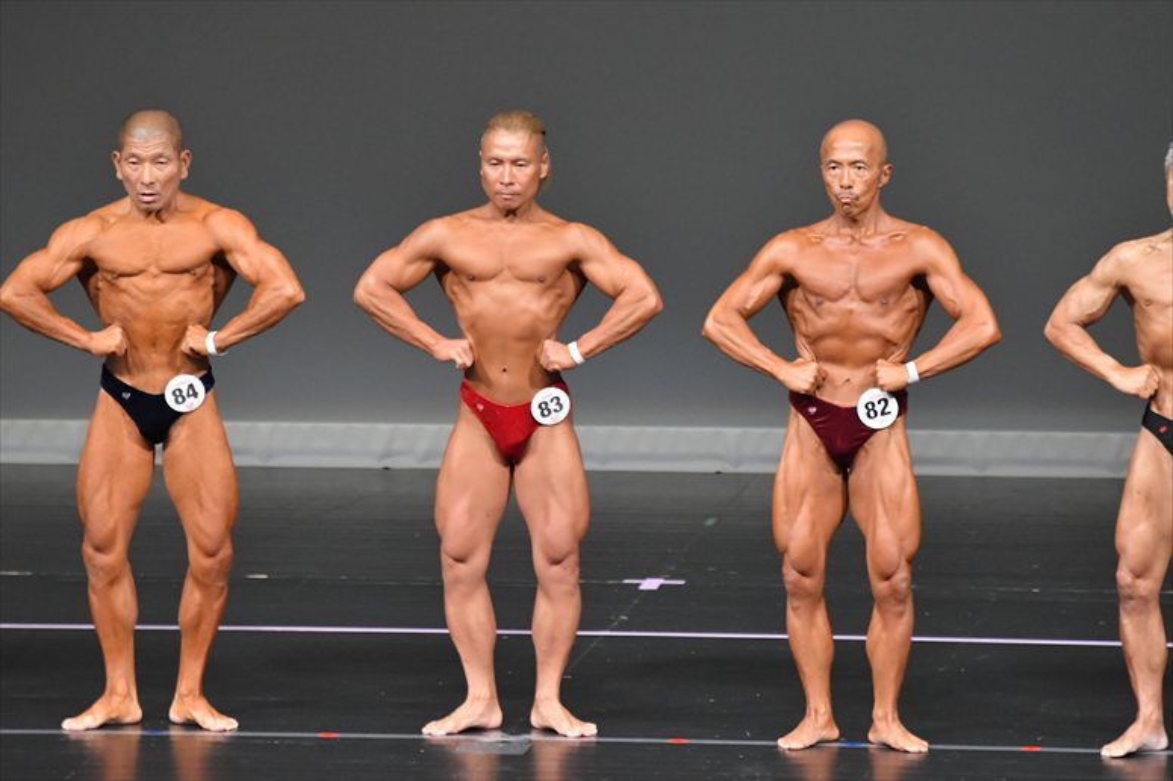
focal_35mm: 375
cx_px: 586
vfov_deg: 3.7
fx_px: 12213
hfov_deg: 5.5
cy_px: 390
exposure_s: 1/400
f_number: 5.6
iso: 5000
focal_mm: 250
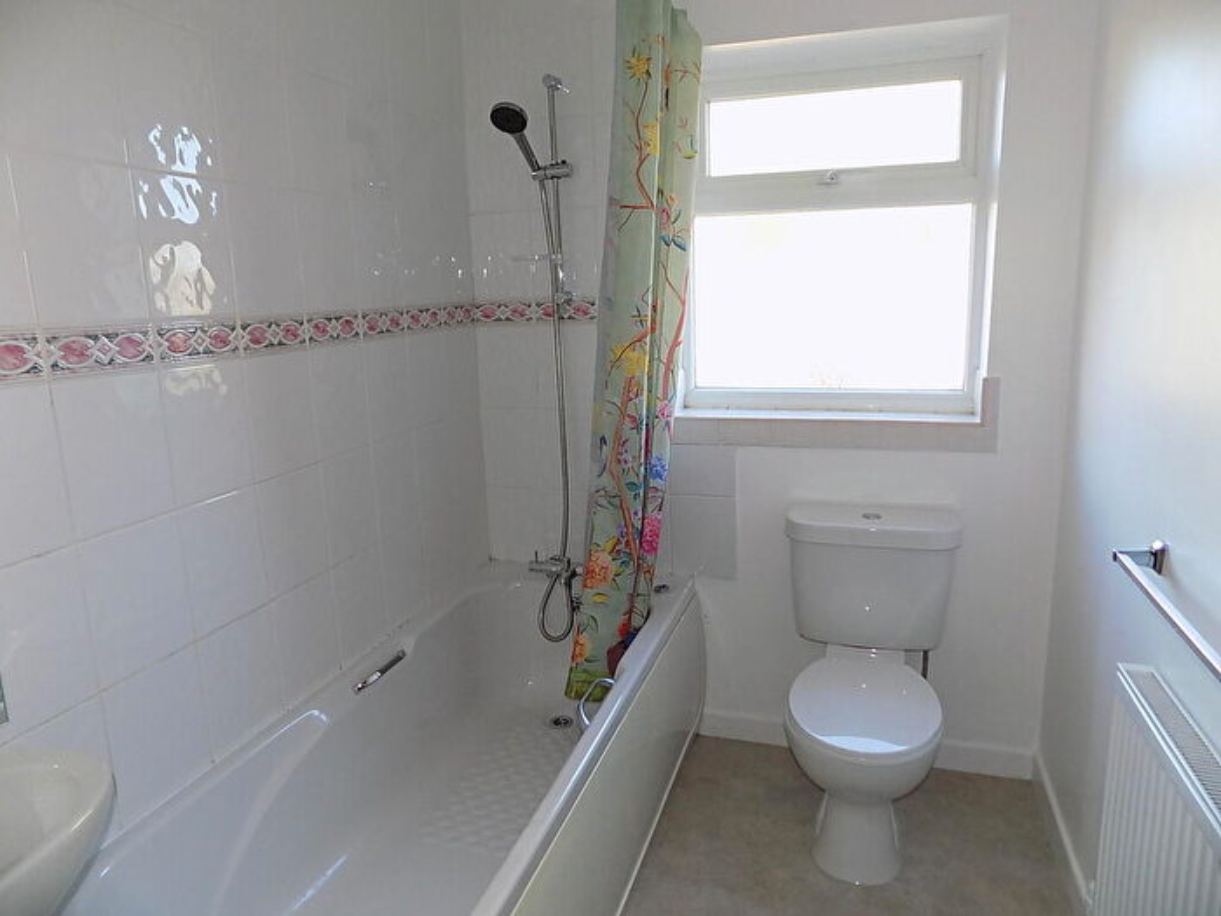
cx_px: 610
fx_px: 811
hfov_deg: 73.9
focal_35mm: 23
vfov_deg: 58.9
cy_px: 458
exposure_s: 1/30
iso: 125
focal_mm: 4
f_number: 3.1
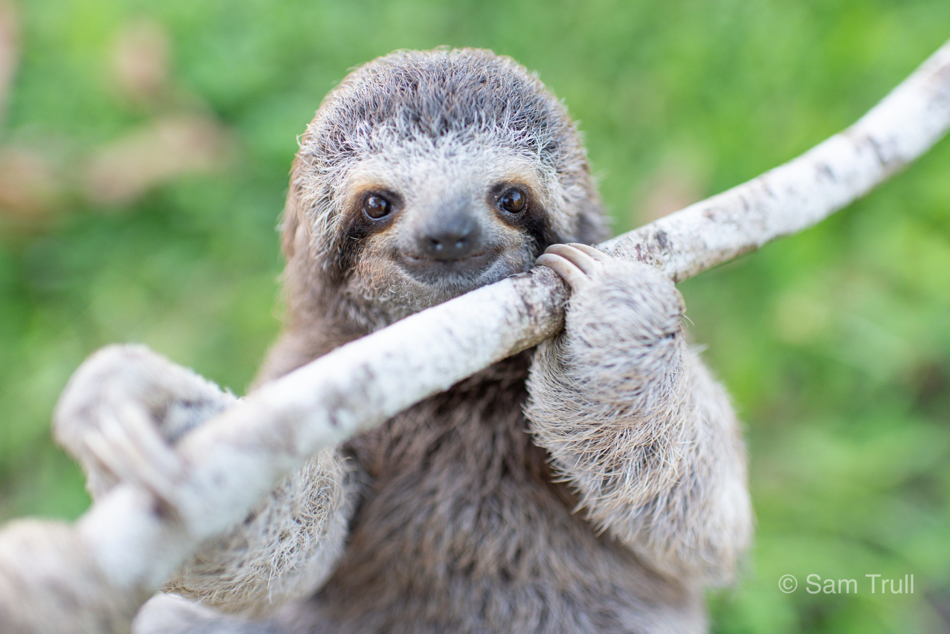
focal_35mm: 35
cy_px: 317
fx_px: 924
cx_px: 475
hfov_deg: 54.4
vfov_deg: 37.9
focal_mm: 35
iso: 400
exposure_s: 1/250
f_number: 2
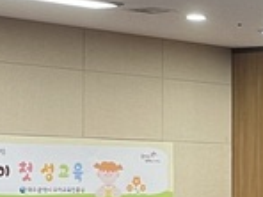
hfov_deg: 11.7
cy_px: 196
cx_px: 446
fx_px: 1200
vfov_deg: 9.3
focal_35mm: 158
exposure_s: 1/60
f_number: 1.6
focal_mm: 5.1
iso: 80
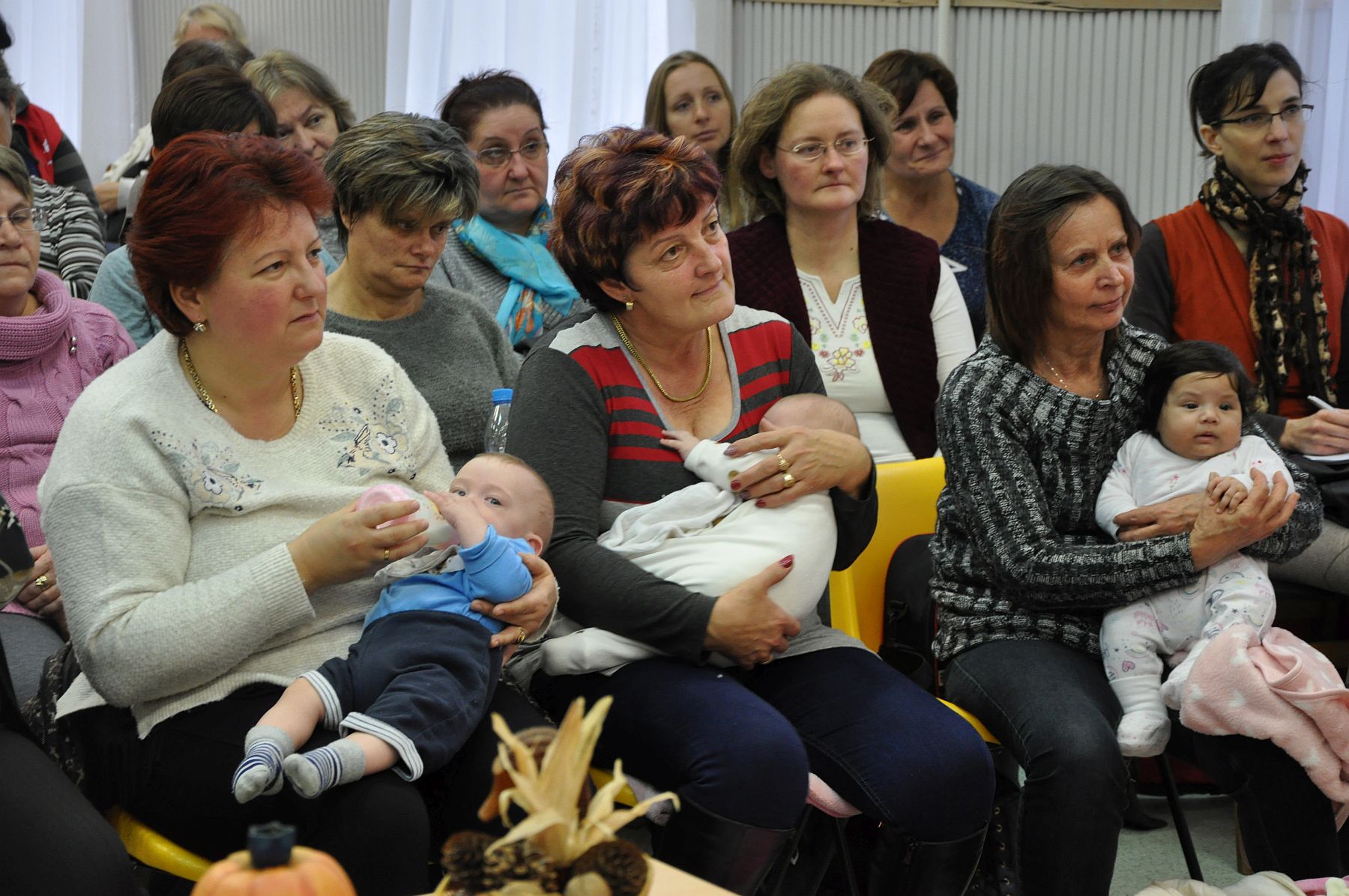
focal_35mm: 93
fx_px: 3481
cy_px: 448
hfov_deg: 21.9
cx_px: 674
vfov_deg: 14.7
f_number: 5.3
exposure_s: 1/50
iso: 1000
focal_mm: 62
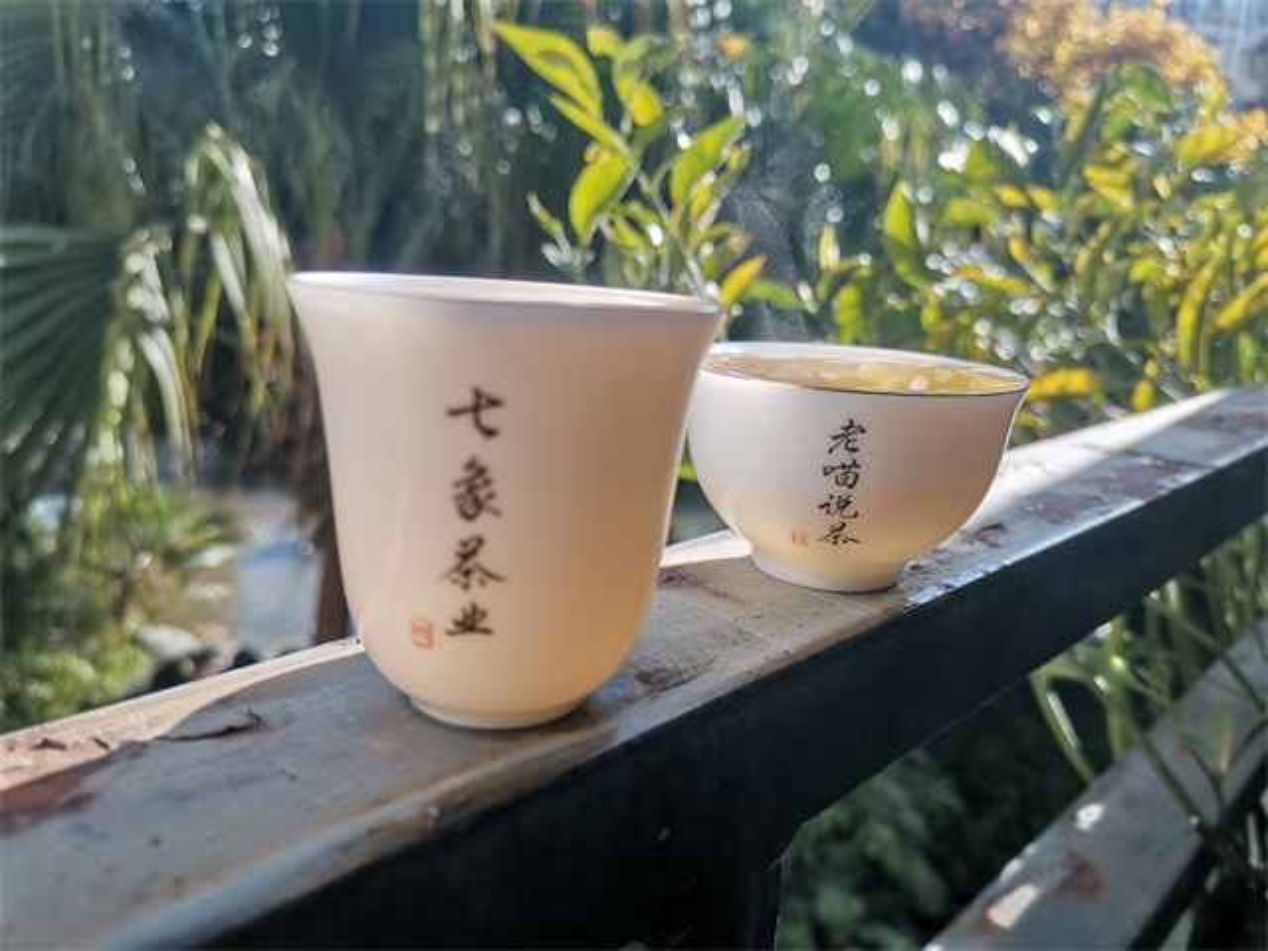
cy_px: 476
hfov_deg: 67.3
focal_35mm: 26
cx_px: 634
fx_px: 952
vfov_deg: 53.1
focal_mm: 4.75
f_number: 1.8
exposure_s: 1/614
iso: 50
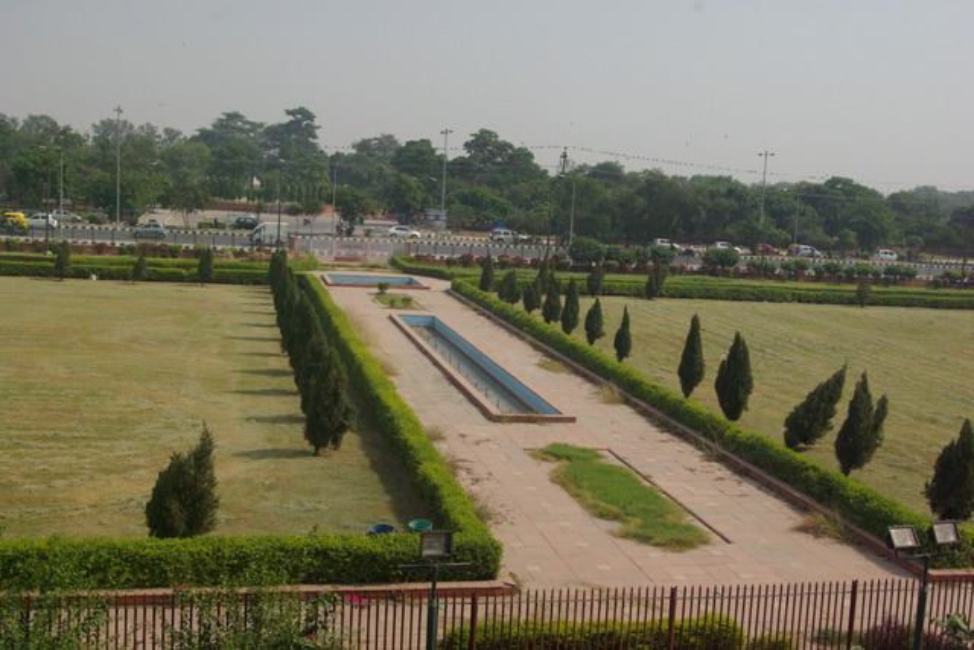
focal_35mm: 42
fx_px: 1137
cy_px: 325
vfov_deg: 31.9
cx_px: 487
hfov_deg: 46.4
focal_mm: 28
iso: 800
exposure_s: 1/500
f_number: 9.5
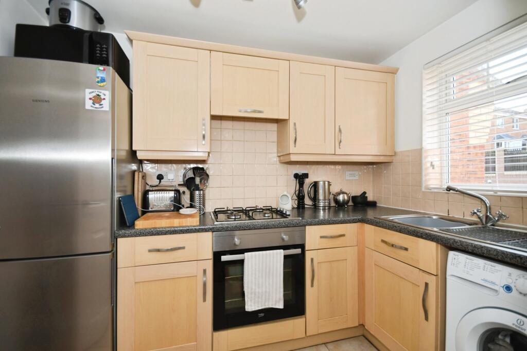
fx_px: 220
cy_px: 176
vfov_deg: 77.3
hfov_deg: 100.4
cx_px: 264
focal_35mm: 15
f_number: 8
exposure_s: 1/60
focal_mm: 10
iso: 400
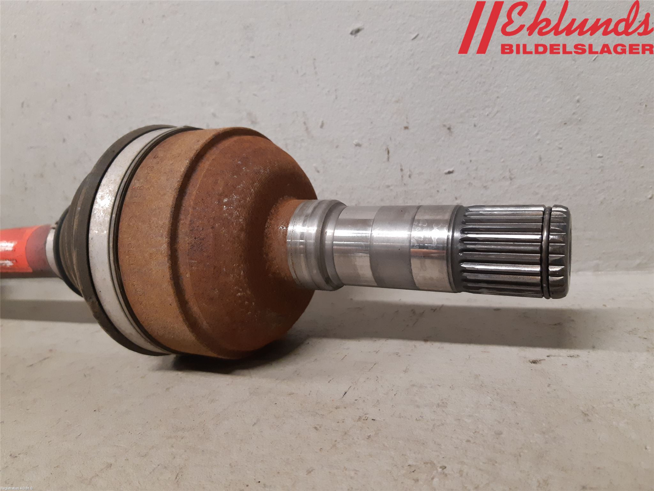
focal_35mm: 26
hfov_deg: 67.3
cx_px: 327
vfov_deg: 53.1
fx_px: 491
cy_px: 246
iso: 250
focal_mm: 3.93
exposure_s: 1/50
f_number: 1.7
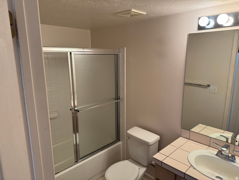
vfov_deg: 56.8
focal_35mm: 24
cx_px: 120
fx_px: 166
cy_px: 90
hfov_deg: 71.6
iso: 160
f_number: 1.78
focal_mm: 6.76
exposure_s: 1/120
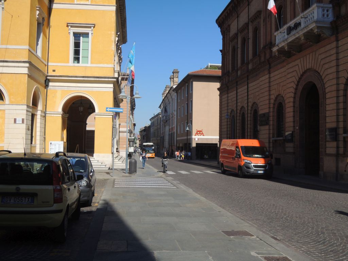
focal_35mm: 40
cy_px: 130
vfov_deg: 36.0
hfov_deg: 46.8
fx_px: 402
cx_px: 174
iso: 100
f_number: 3.3
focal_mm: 7.2
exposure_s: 1/1250
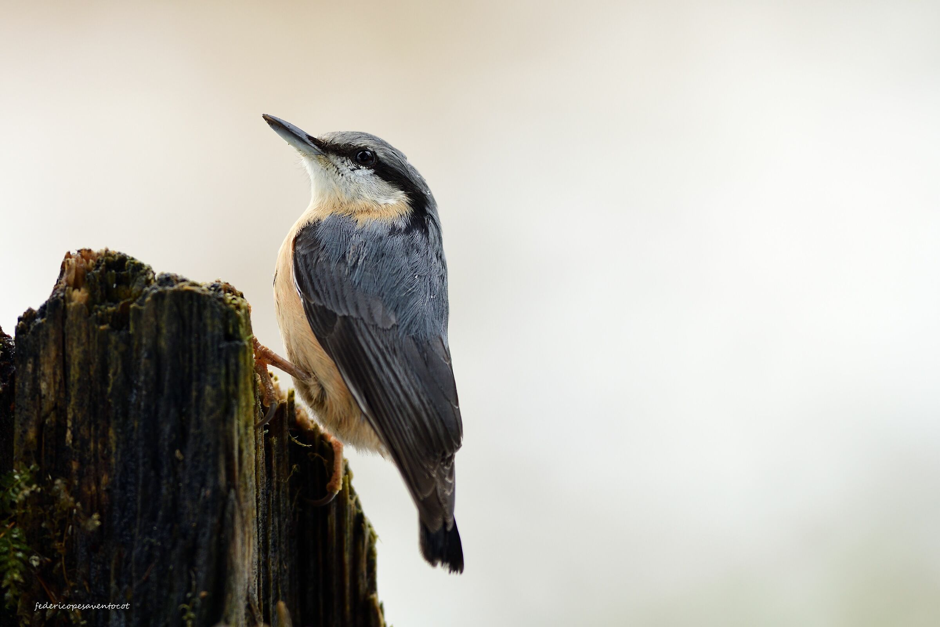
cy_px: 314
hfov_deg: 4.6
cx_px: 470
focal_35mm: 450
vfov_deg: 3.1
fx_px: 11749
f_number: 4
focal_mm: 300
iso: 360
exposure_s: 1/400
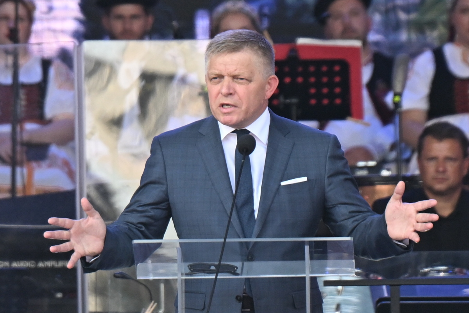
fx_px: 2605
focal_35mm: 200
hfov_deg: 10.3
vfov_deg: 6.9
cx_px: 234
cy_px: 156
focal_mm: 200
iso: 400
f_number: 2.8
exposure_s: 1/1600
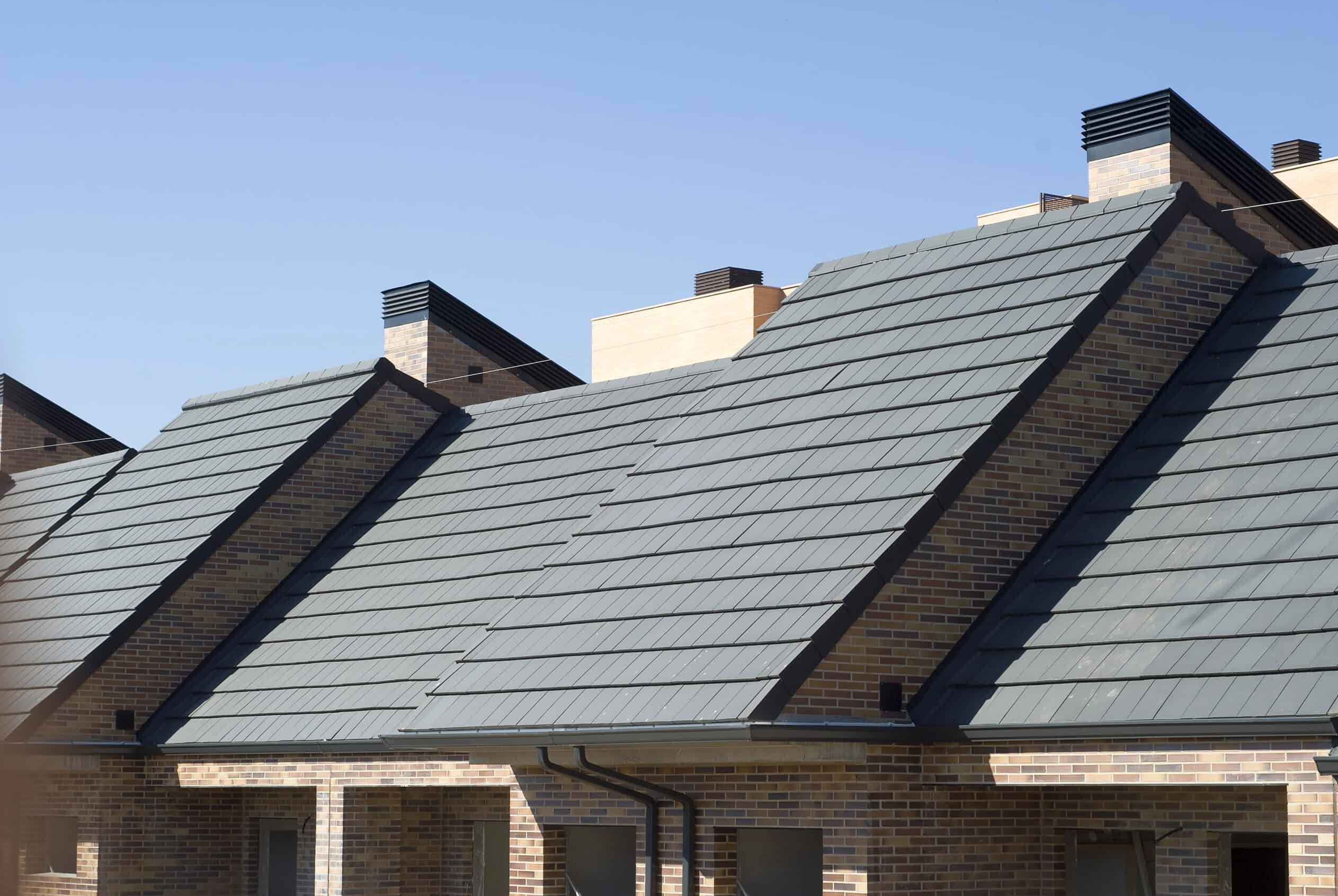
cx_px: 670
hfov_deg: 26.6
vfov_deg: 18.0
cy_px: 448
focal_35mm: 76
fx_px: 2828
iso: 100
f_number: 11
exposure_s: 1/125
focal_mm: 50
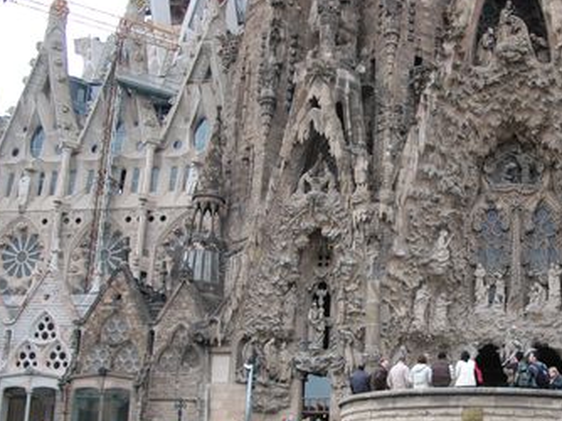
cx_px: 461
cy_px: 284
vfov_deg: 14.1
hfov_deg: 18.5
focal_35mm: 105
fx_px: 1703
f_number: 5.6
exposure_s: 1/320
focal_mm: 38
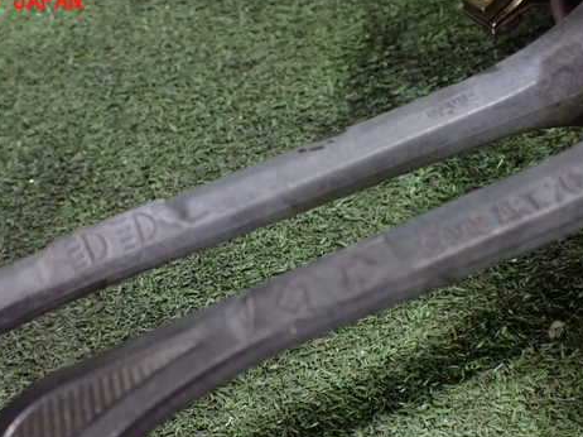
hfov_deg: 47.6
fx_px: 656
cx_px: 231
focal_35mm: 39
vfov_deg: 36.6
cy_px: 269
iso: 800
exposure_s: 1/60
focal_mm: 5.4
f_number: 2.3
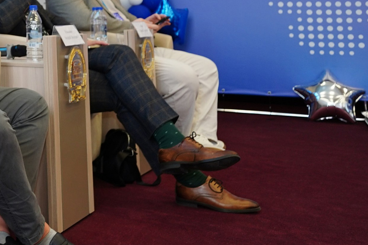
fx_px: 746
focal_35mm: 73
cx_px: -183
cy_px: -67
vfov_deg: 17.6
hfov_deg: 22.7
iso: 250
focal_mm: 22
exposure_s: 1/100
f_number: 2.8
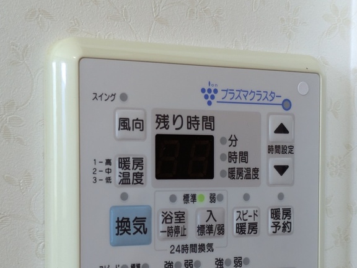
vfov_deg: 17.2
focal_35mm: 85
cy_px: 209
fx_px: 877
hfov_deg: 23.0
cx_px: 198
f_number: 1.89
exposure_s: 1/24
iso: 89
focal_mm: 5.43
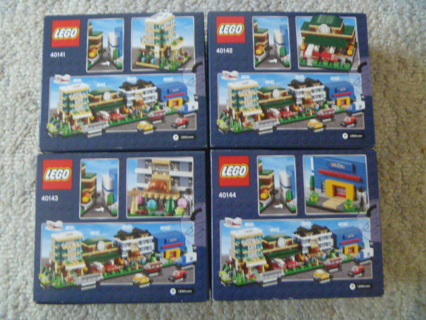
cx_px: 213
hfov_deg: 52.6
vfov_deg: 40.7
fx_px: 431
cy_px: 160
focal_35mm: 35
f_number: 3.5
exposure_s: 1/10
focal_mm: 6.3
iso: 800
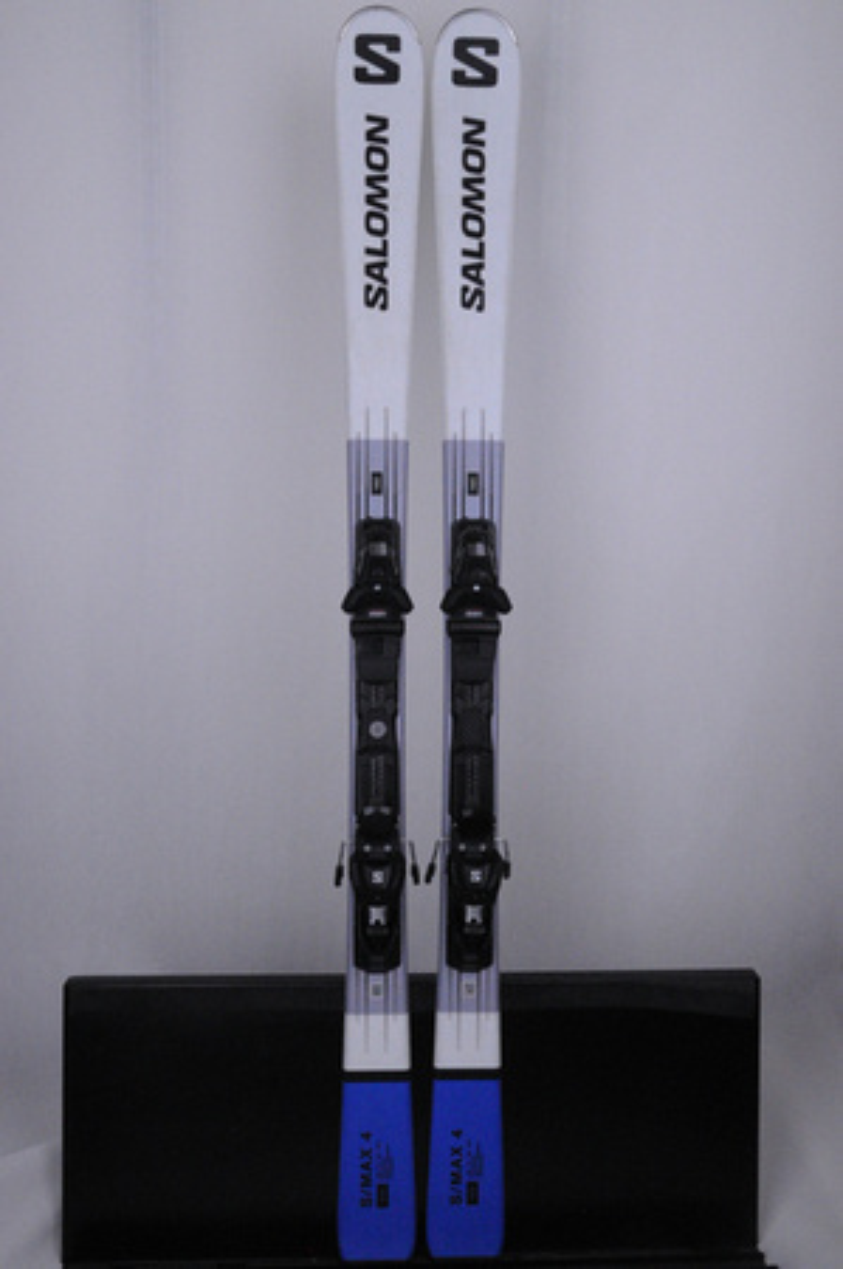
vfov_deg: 57.3
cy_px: 634
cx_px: 422
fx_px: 1162
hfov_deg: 39.9
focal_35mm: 33
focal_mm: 22
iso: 3200
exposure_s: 1/125
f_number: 16
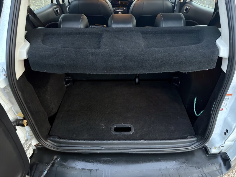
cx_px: 118
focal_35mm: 24
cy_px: 88
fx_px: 164
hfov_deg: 71.6
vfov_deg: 56.8
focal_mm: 6.76
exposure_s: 1/15
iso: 1250
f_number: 1.78
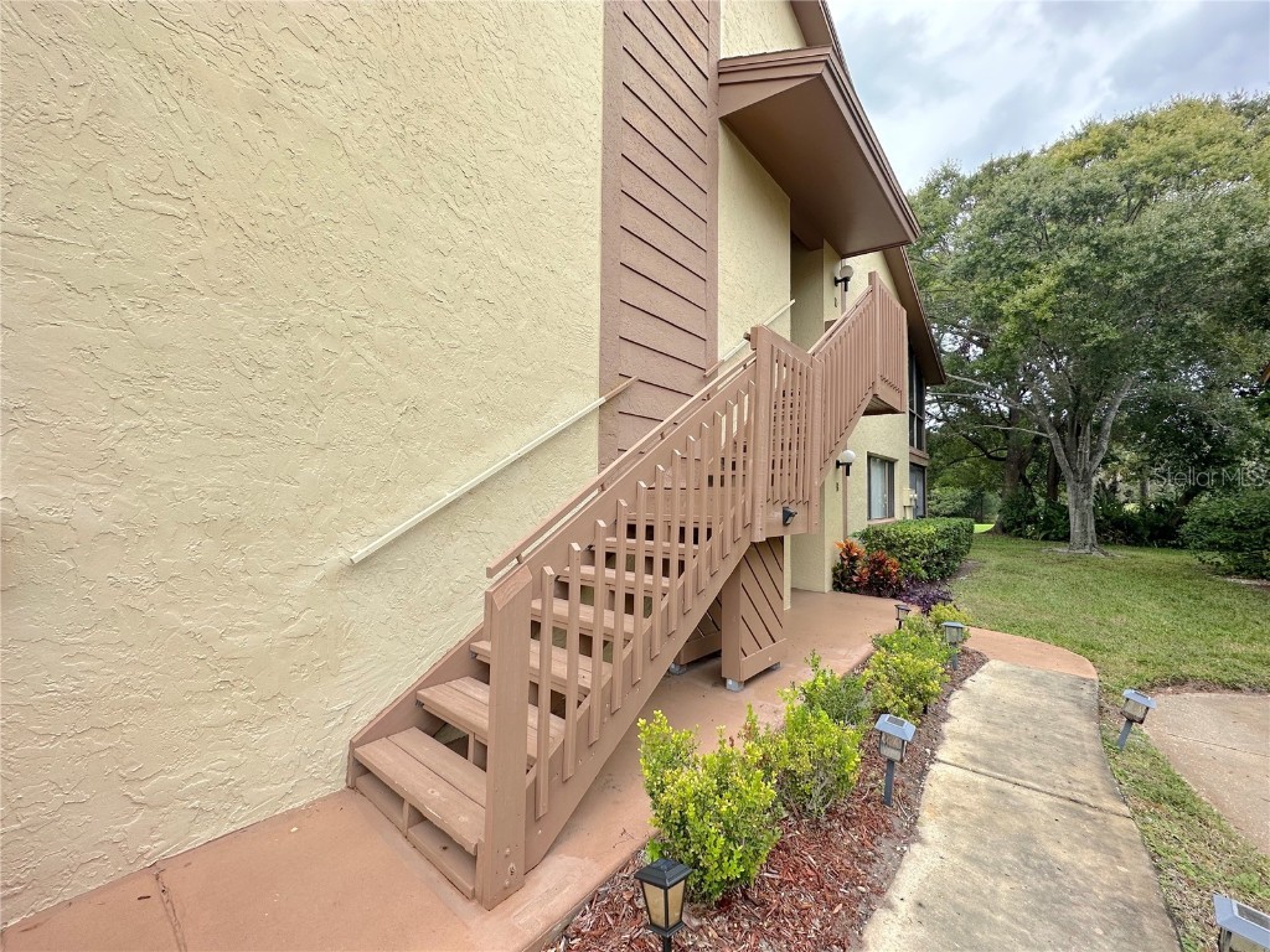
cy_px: 476
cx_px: 635
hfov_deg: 102.1
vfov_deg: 85.7
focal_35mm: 14
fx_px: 514
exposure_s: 1/433
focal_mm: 2.22
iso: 40
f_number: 2.2
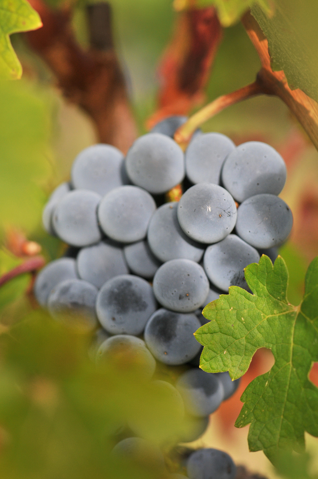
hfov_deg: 8.7
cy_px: 240
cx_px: 159
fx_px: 2092
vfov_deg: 13.1
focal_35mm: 158
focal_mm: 105
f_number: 7.1
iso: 200
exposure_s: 1/200
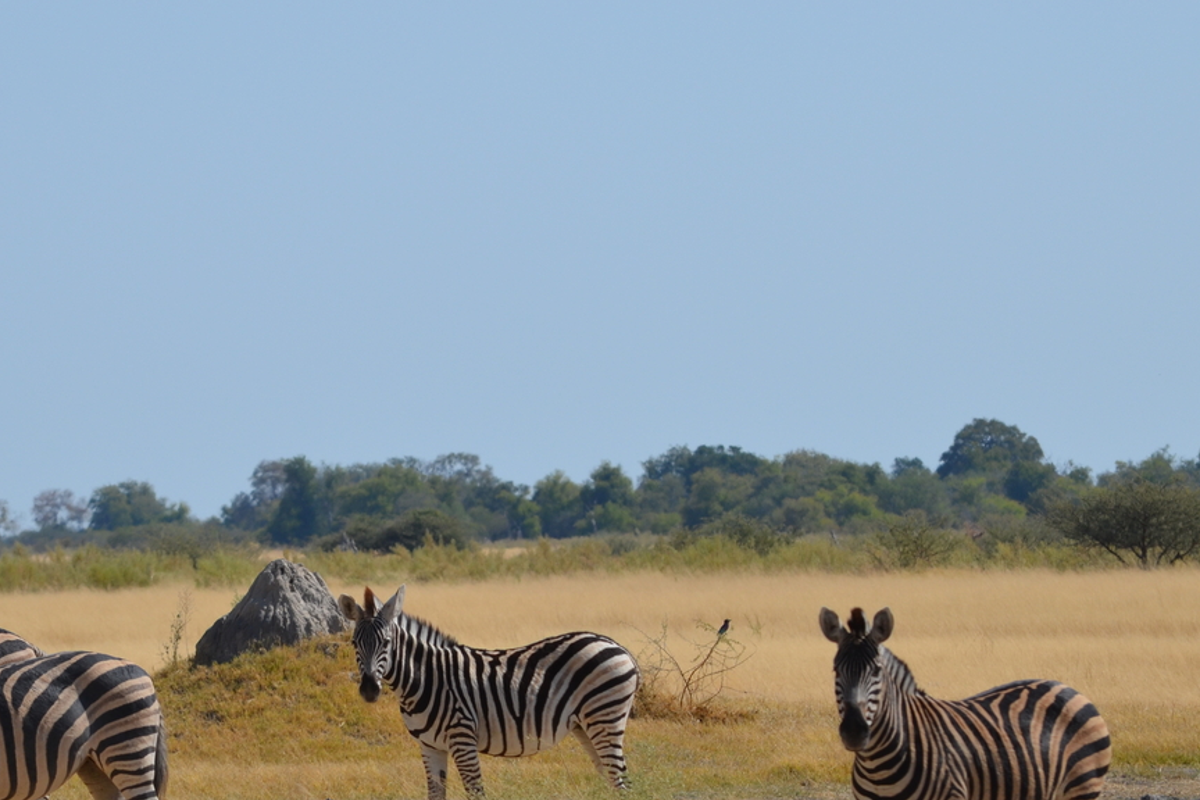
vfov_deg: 3.6
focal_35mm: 377
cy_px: 579
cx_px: 481
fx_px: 12566
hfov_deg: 5.5
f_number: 8
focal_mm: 170
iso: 200
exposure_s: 1/800
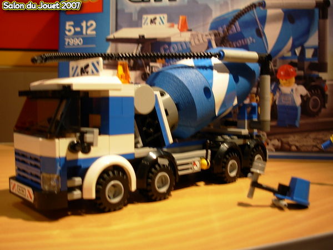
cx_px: 166
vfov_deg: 37.7
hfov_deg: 49.0
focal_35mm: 38
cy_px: 125
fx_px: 366
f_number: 2.9
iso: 50
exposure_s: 1/45.3
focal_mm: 6.3
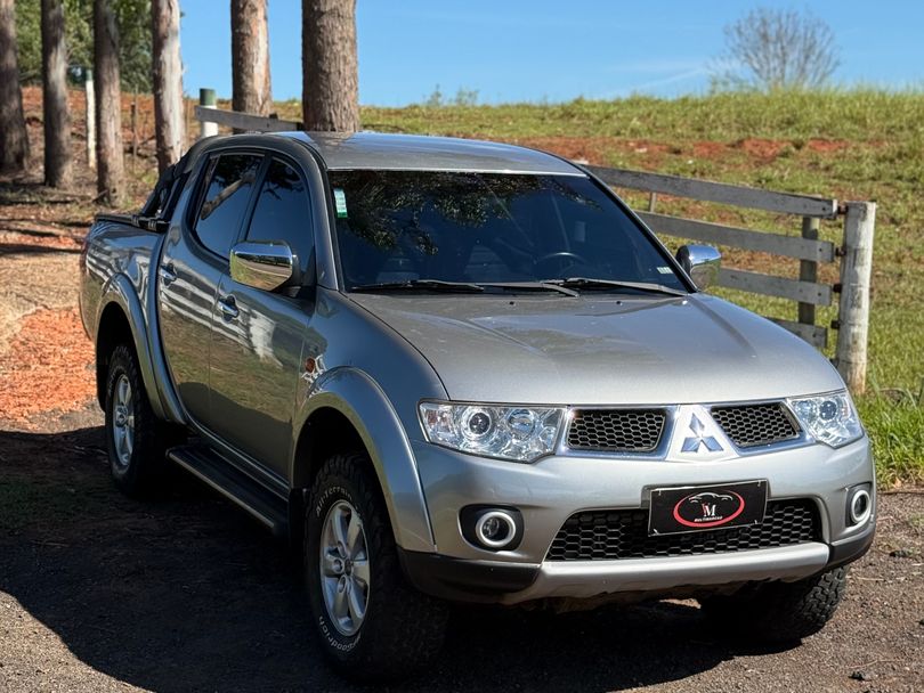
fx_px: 1282
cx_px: 462
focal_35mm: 48
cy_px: 346
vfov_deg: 30.3
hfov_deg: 39.6
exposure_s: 1/3534
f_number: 1.78
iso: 64
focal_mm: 6.76
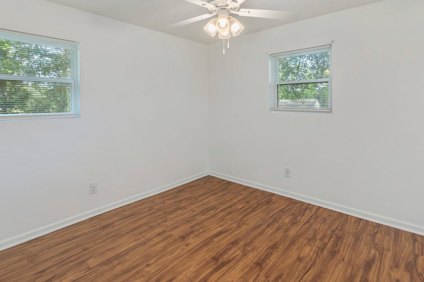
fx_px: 212
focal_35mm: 18
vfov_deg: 66.6
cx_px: 223
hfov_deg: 90.0
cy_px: 111
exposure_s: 1/30
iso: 320
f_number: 9
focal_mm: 14
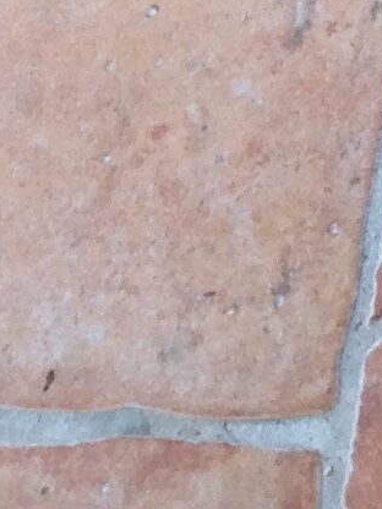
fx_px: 3811
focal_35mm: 259
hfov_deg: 5.3
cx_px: 1261
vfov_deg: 6.4
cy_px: -1428
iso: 64
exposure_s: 1/120
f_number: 2.4
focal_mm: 4.12
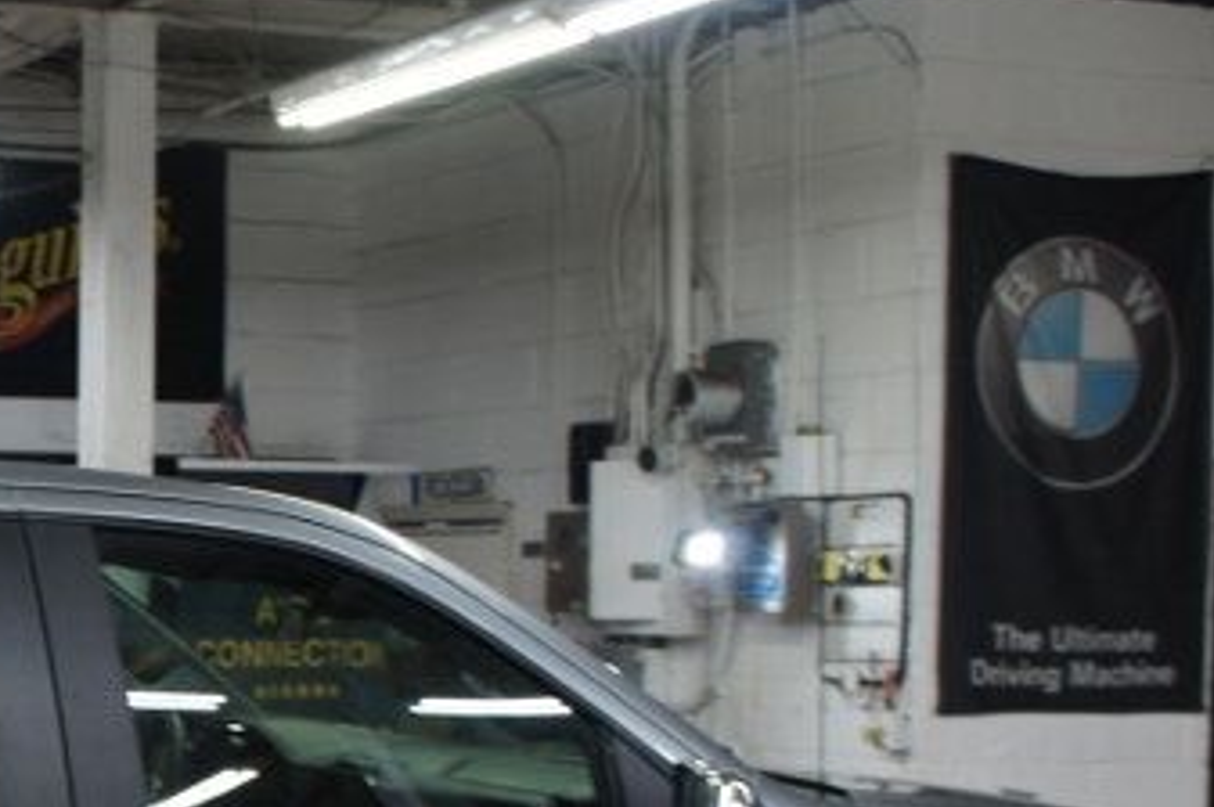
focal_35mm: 82
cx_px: -443
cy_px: 715
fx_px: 2762
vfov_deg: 16.4
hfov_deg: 21.8
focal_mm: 18
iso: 200
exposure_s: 1/30
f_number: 3.5
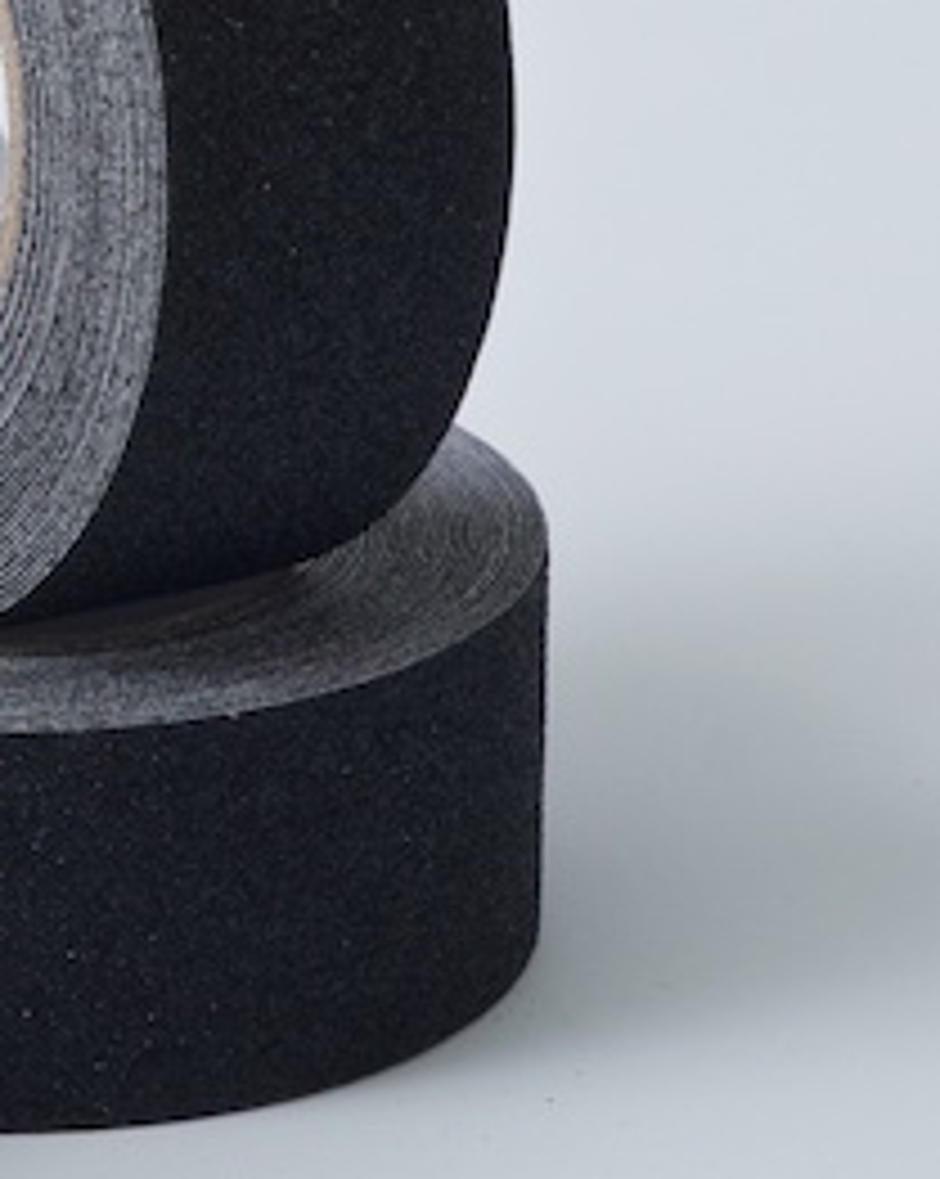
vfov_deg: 4.2
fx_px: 15913
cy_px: 562
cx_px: -306
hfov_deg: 3.4
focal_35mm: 457
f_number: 11
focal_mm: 85
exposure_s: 1/200
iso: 125
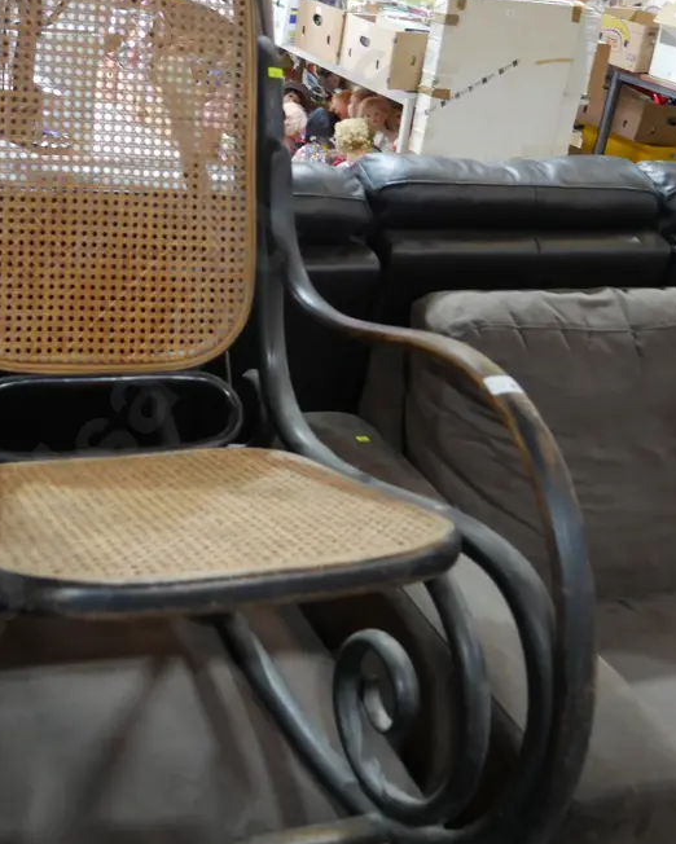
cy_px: 337
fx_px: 1150
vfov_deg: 40.1
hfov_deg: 32.3
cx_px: 187
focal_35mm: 46
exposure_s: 1/60
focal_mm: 15
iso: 640
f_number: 3.6
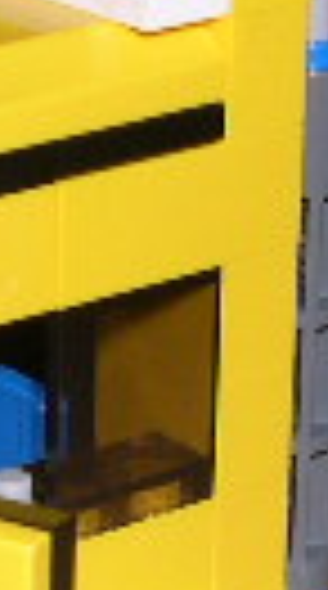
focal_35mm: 203
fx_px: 3161
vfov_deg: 10.6
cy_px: 581
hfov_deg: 5.9
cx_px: 18
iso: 100
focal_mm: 8
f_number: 7.6
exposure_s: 1/60
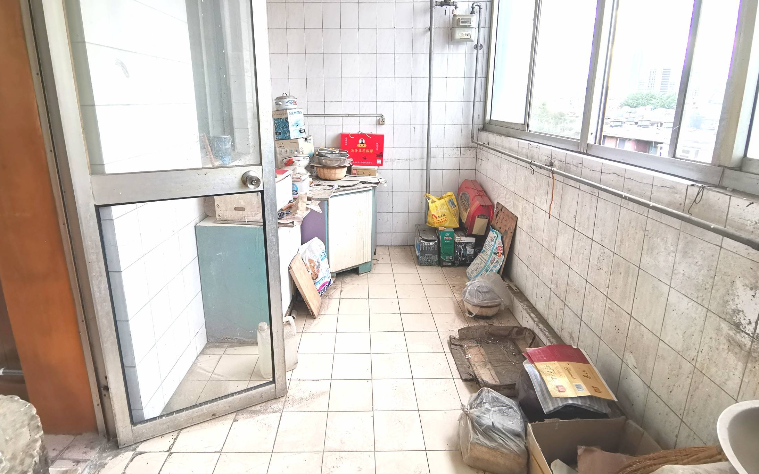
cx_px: 364
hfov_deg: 87.9
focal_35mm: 19
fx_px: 393
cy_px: 189
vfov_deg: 61.7
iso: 200
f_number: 2.2
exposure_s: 1/50
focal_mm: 2.23
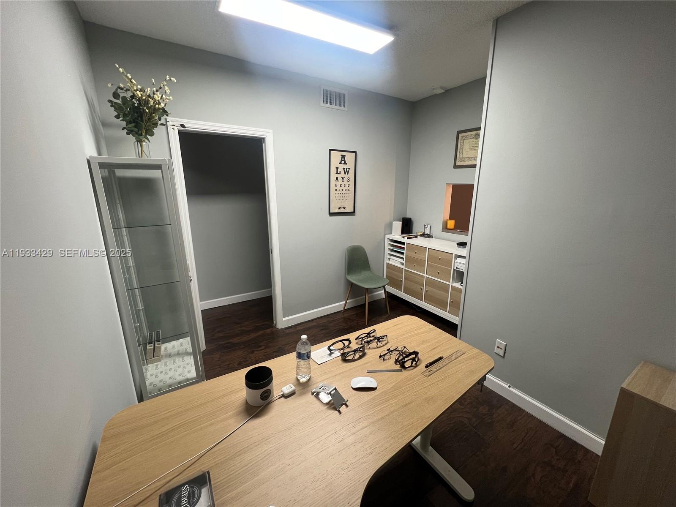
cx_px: 338
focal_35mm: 13
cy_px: 254
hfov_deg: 106.2
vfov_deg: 89.9
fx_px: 254
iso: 160
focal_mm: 1.57
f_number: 1.8
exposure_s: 1/60
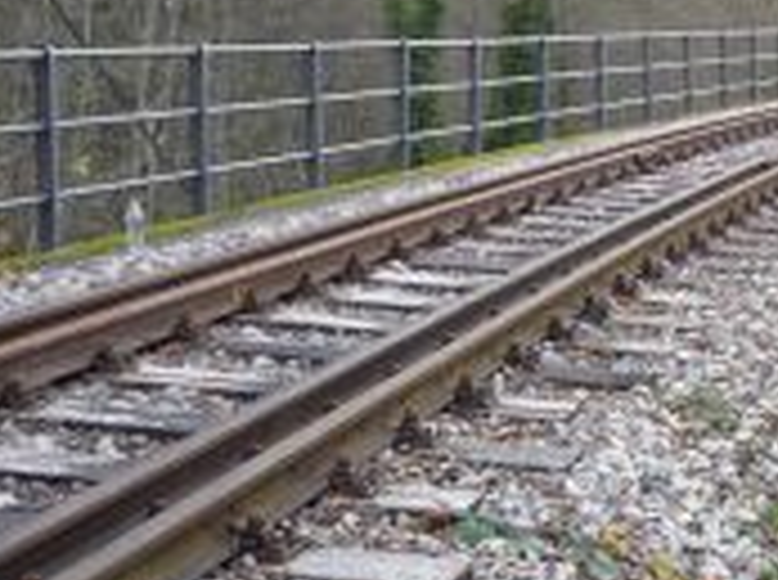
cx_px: 760
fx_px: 1996
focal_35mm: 89
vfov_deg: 16.5
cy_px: 162
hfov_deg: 21.4
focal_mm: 5.2
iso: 100
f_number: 3.3
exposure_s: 1/80
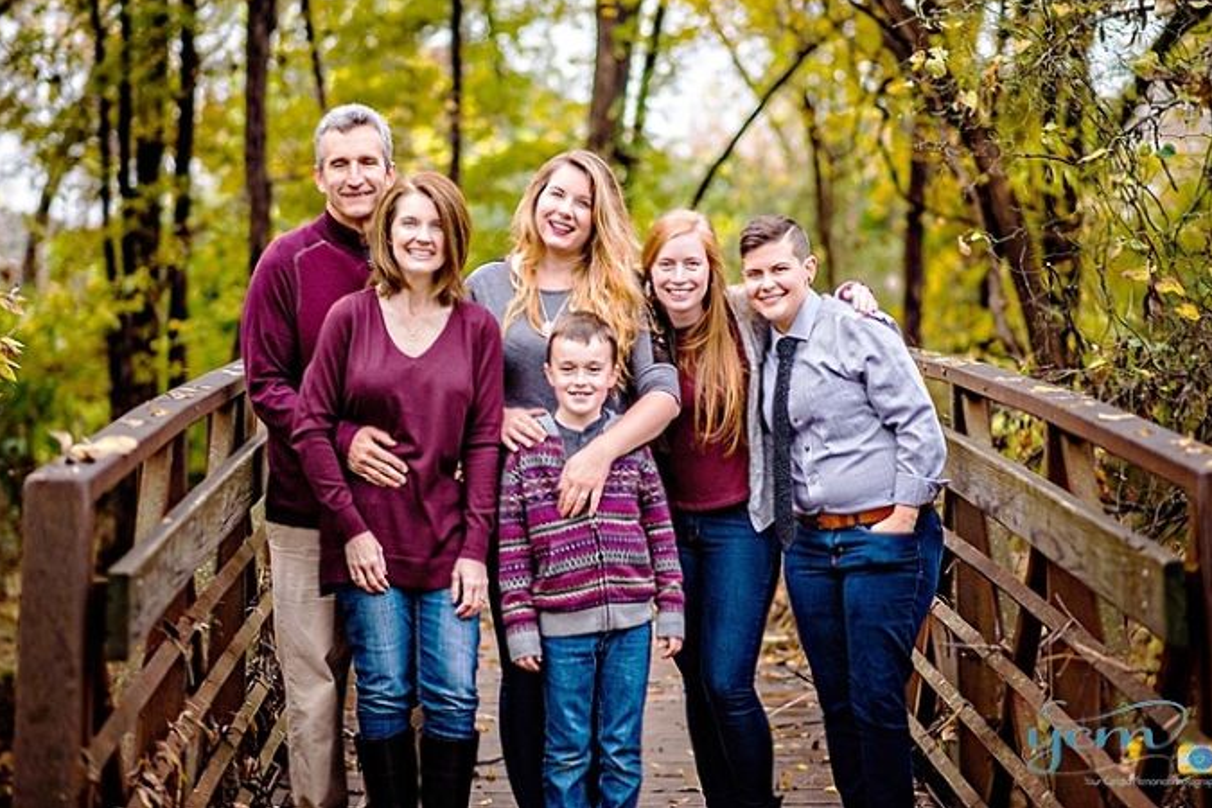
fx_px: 3131
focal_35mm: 93
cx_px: 598
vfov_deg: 14.7
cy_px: 368
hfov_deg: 21.9
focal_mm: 85
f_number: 2.5
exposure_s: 1/160
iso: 640
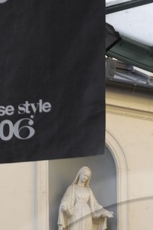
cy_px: 399
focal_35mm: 231
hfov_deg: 5.9
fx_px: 1477
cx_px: 175
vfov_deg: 8.6
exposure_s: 1/80
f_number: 4.8
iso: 100
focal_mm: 30
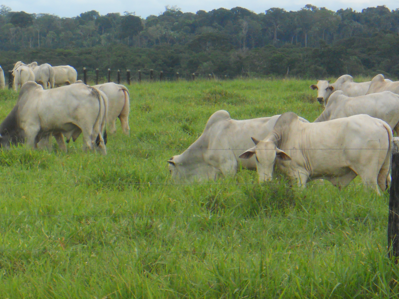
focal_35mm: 234
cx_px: 82
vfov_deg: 6.4
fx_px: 2697
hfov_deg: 8.4
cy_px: 166
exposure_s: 1/500
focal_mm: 25
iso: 250
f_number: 6.6
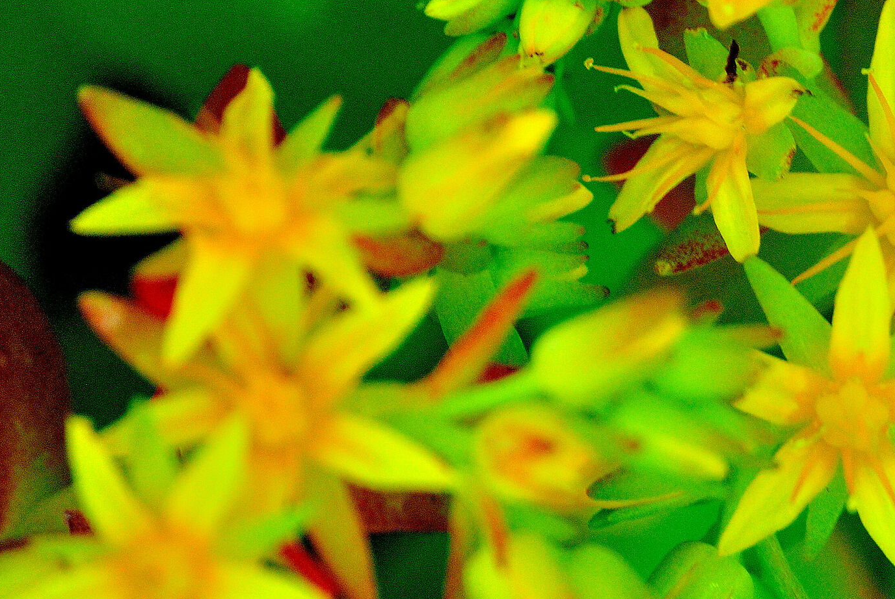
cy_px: 233
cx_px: 701
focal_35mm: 785
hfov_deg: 2.6
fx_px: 19538
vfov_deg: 1.8
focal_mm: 300
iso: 400
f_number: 5.6
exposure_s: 1/250
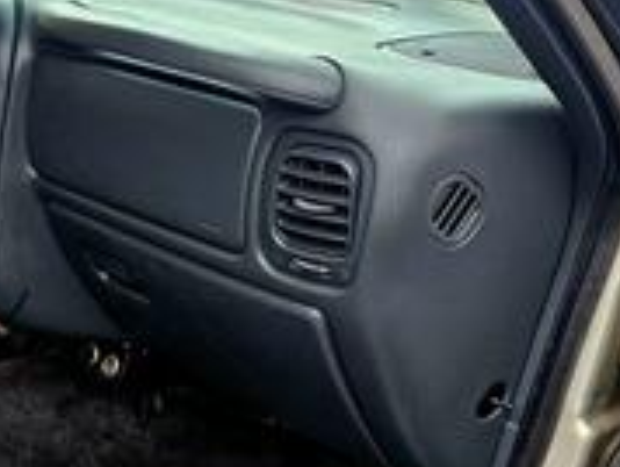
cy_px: 544
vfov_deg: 21.2
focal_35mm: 65
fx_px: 1166
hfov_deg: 27.0
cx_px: -87
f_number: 1.8
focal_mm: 5.4
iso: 400
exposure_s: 1/120
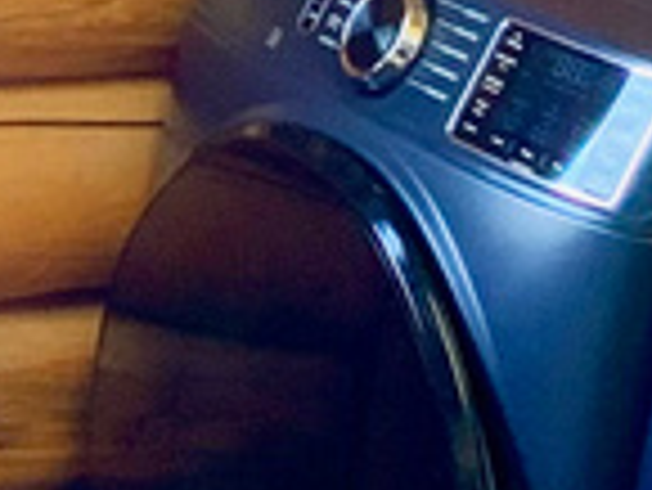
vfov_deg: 7.2
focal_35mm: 205
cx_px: 9
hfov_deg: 9.6
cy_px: -31
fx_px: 3864
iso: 100
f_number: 1.8
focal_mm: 3
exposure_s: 1/60
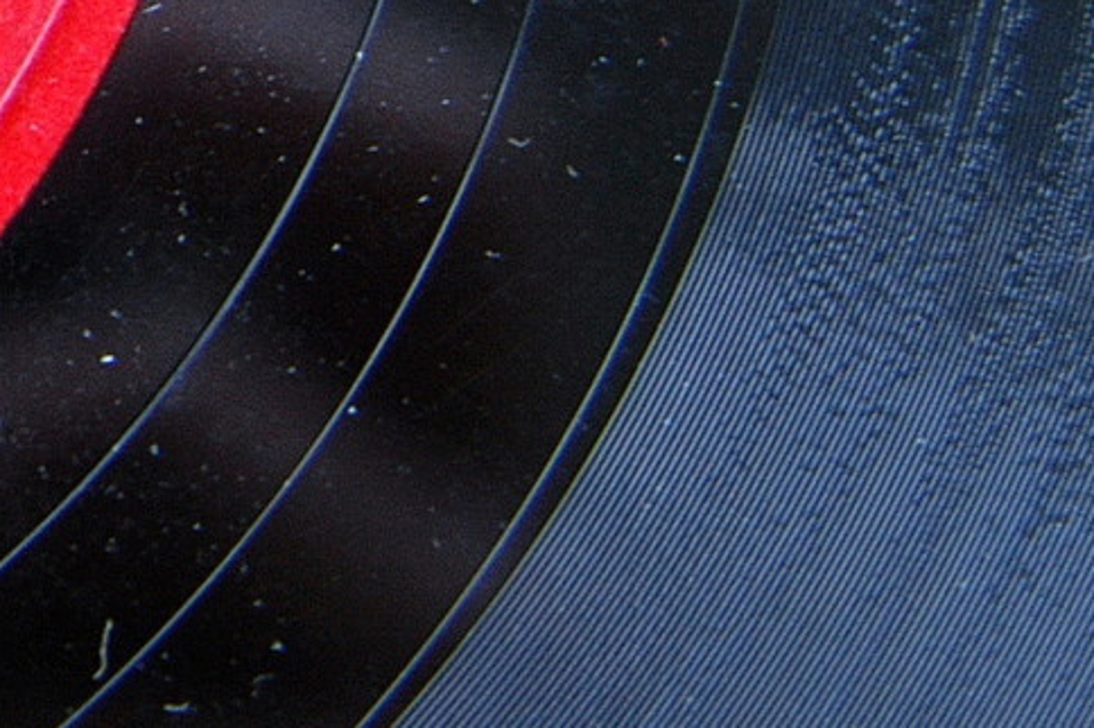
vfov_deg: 6.2
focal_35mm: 217
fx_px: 6592
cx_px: -1033
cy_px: -511
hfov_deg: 9.0
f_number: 4.5
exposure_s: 1/80
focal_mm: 35
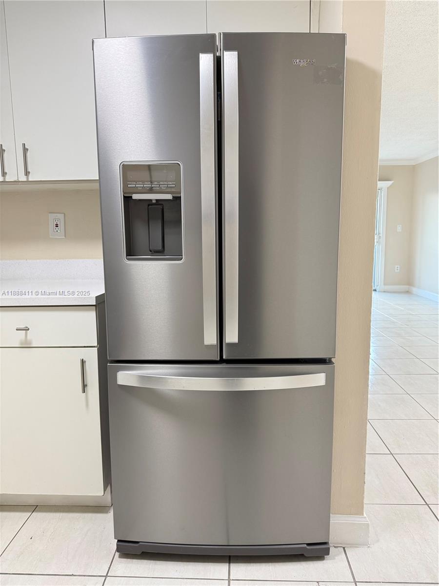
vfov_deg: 71.6
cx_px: 220
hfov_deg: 56.8
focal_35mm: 24
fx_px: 406
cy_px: 293
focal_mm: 6.76
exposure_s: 1/60
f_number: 1.78
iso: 160
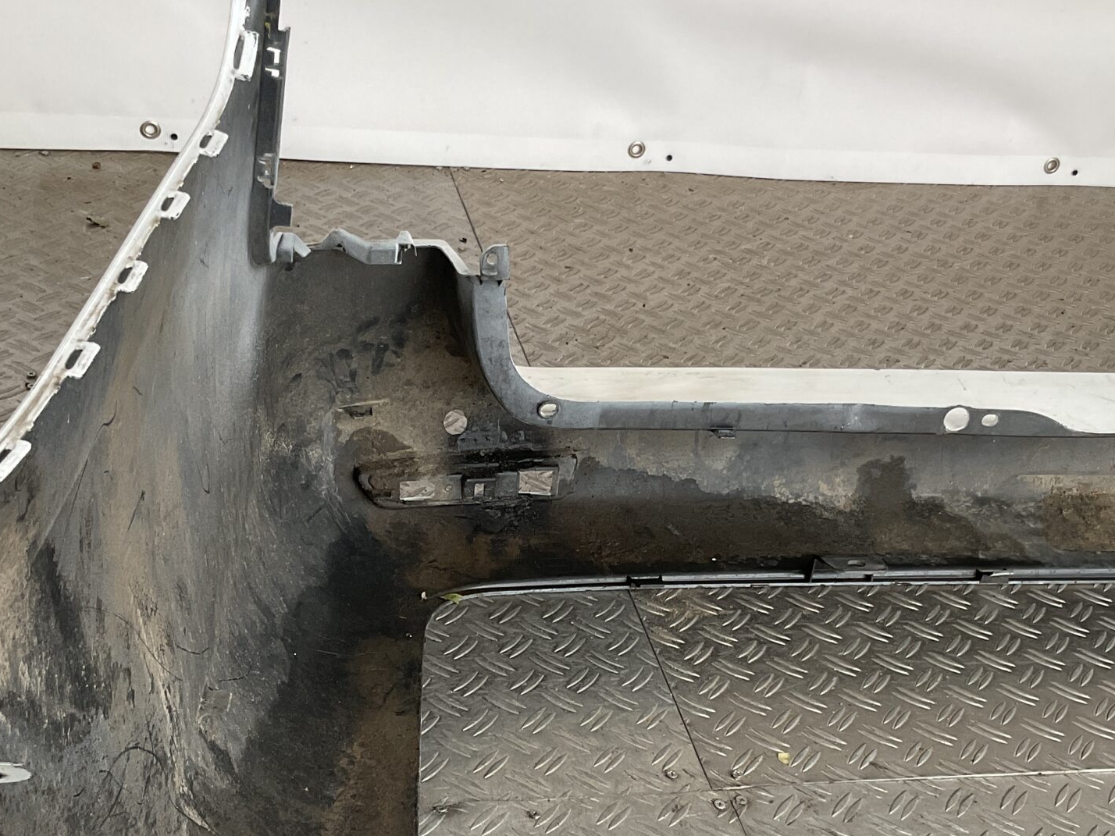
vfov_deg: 28.0
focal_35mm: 52
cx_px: 602
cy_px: 513
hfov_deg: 36.8
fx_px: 1675
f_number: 1.8
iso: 50
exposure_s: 1/100
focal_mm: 3
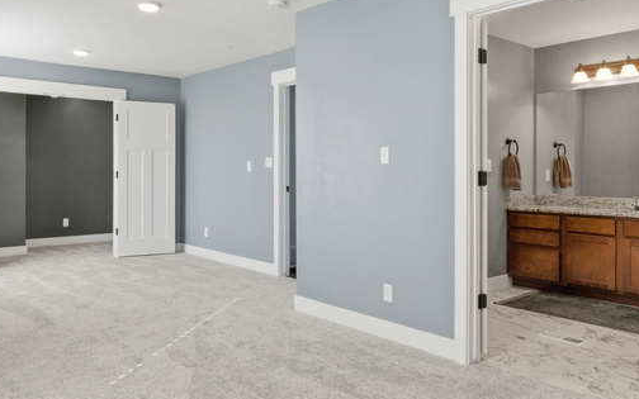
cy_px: 181
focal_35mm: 29
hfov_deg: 64.5
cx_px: 287
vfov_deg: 43.1
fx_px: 505
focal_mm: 14
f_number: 9
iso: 4000
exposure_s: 1/1000
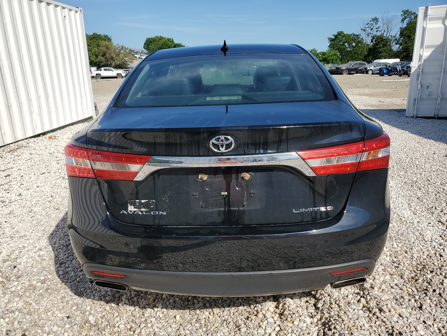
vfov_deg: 53.1
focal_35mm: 26
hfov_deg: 67.3
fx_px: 336
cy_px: 168
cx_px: 224
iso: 50
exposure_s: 1/5000
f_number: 1.5
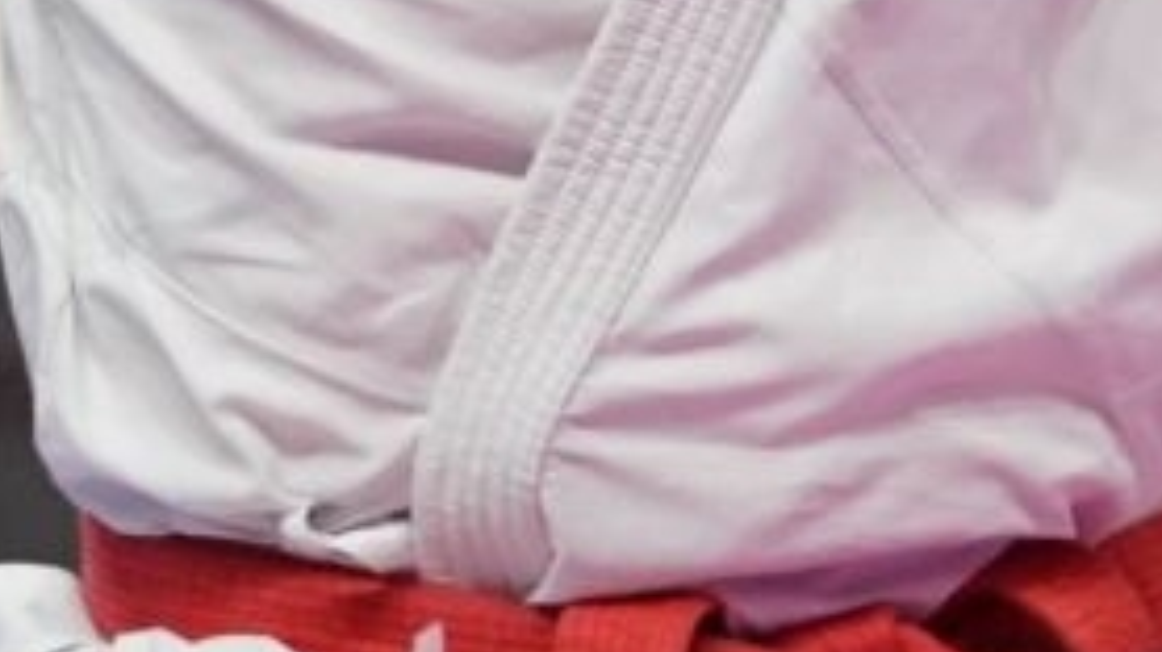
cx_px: -761
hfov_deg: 1.1
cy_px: -1300
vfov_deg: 0.6
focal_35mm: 2035
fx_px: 62665
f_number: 4
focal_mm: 200
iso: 4000
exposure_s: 1/1000
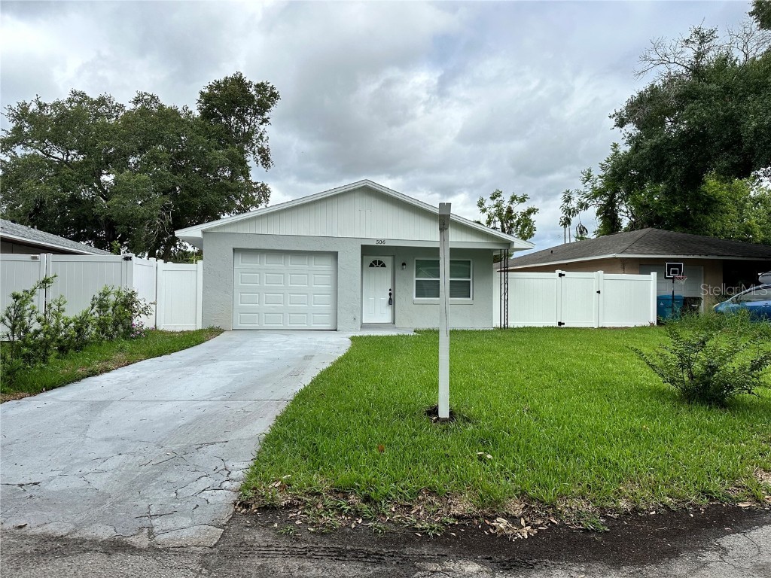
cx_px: 386
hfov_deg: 71.6
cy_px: 289
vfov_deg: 56.8
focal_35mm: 24
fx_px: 535
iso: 80
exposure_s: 1/4016
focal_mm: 6.86
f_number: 1.78
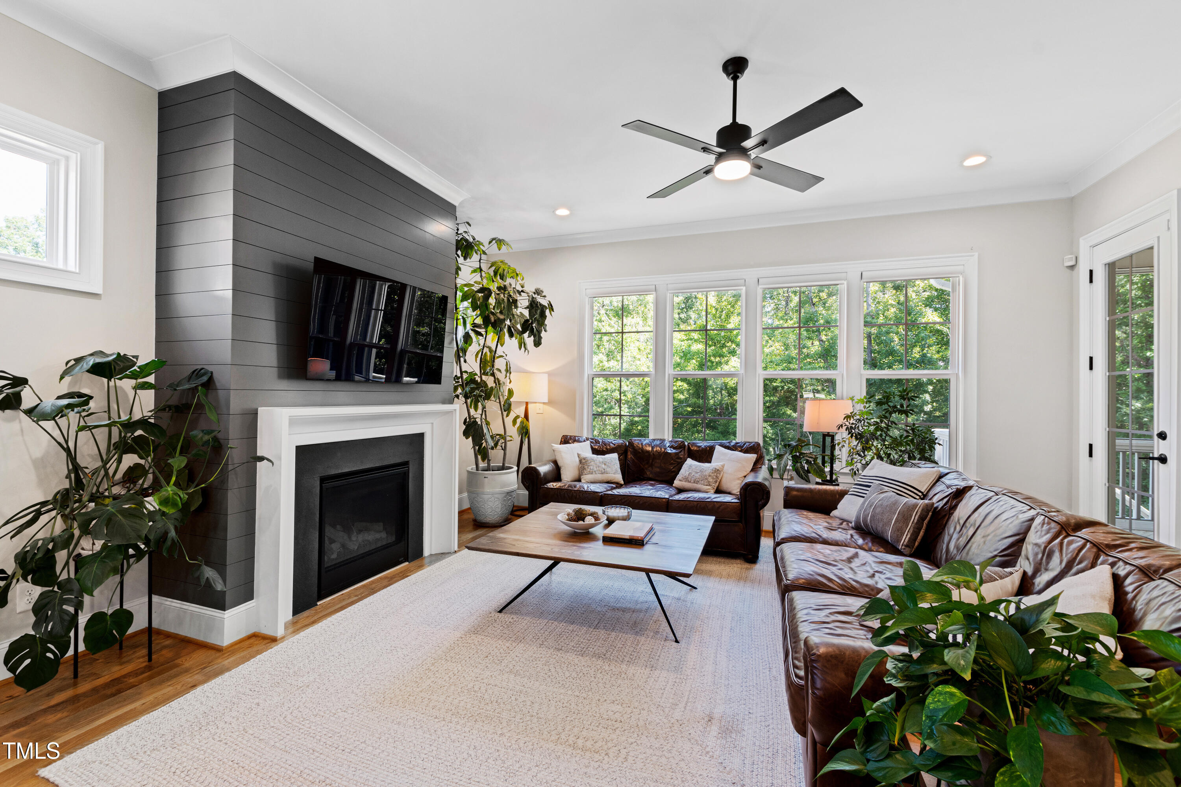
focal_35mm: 15
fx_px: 492
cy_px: 394
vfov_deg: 77.3
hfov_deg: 100.4
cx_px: 590
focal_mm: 10
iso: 100
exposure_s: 1/2
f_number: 8
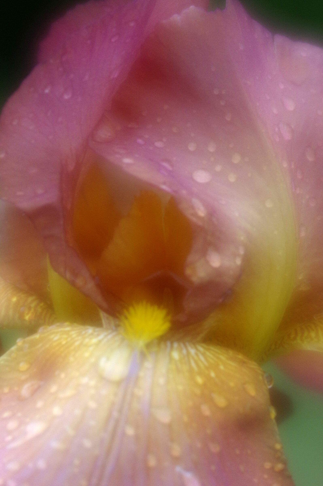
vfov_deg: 16.1
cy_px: 243
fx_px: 1712
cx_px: 162
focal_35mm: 127
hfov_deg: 10.8
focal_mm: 85
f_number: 3.5
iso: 800
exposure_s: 1/1250
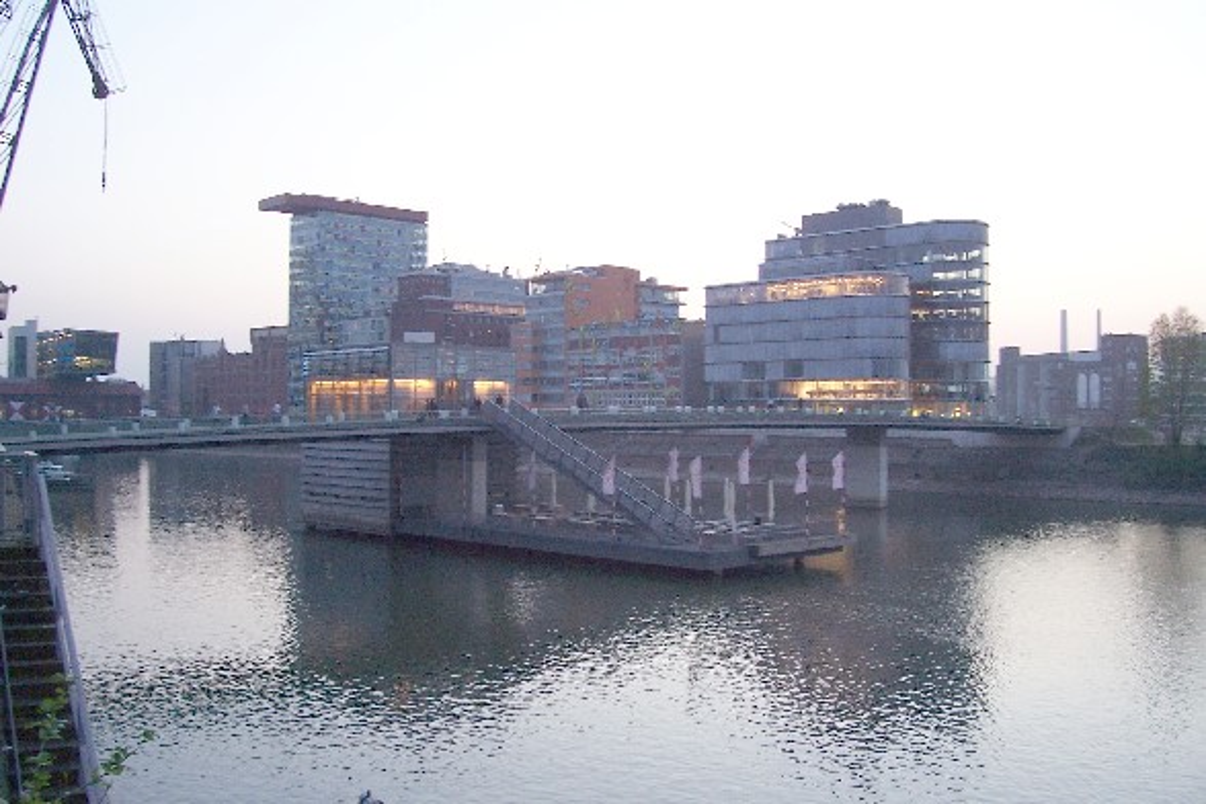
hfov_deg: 55.8
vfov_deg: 38.9
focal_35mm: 34
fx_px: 1139
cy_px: 402
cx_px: 603
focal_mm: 5.6
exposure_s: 1/30
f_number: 2.7
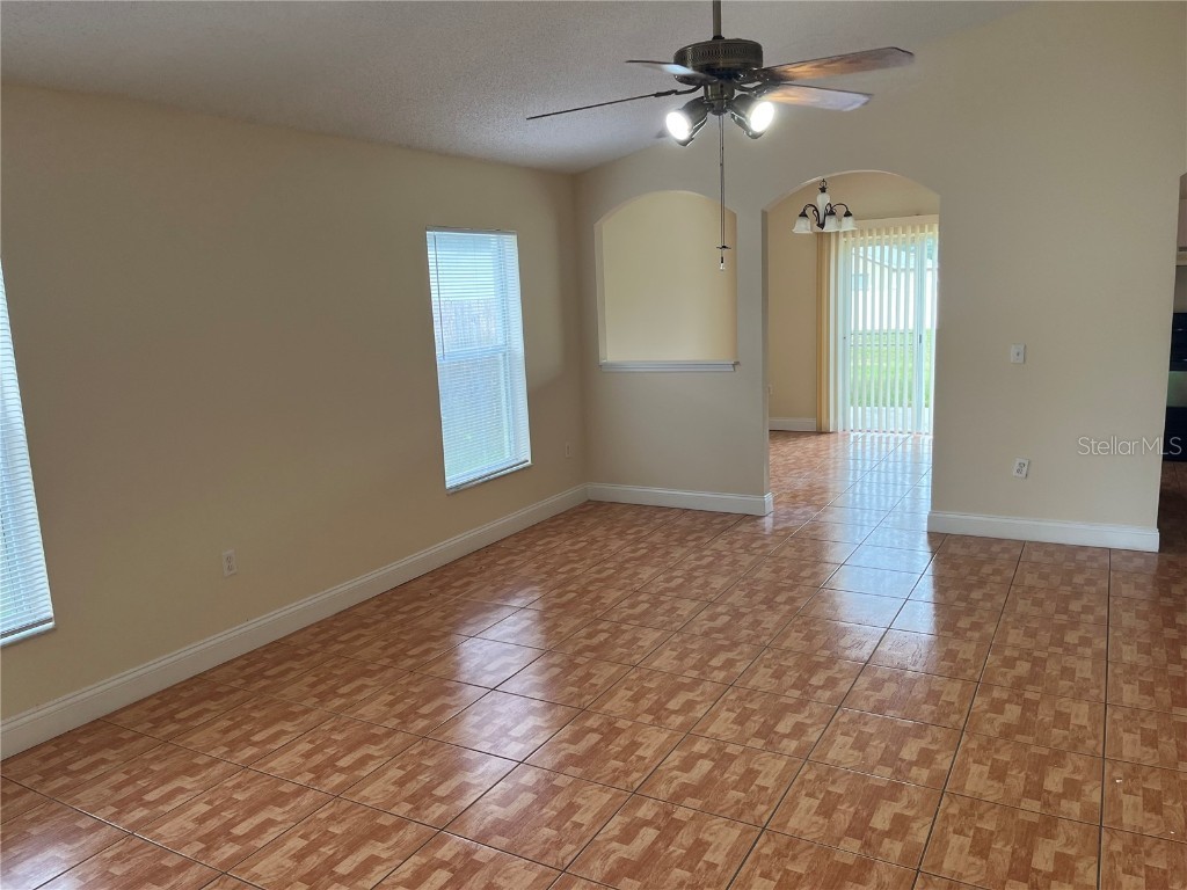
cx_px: 594
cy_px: 445
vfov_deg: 53.1
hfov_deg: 67.3
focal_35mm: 26
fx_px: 892
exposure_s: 1/120
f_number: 1.6
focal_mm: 5.1
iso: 64
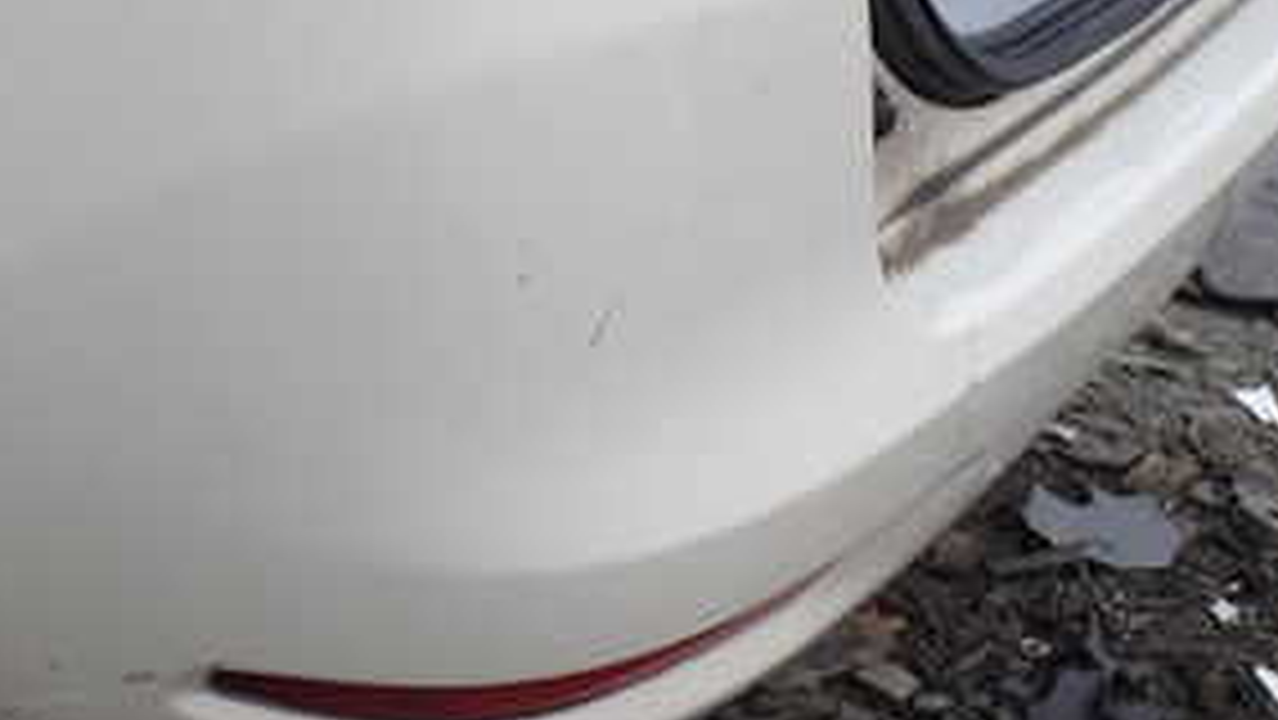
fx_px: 2339
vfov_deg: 17.2
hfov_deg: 29.5
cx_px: 176
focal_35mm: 69
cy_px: 63
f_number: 3.2
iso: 100
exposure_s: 1/500
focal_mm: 5.4
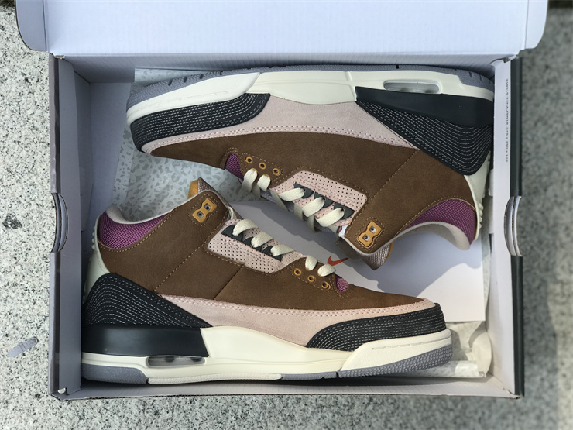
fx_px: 944
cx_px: 286
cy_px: 215
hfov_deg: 33.8
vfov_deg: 25.7
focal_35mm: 57
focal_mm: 6.6
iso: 20
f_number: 2.8
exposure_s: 1/435
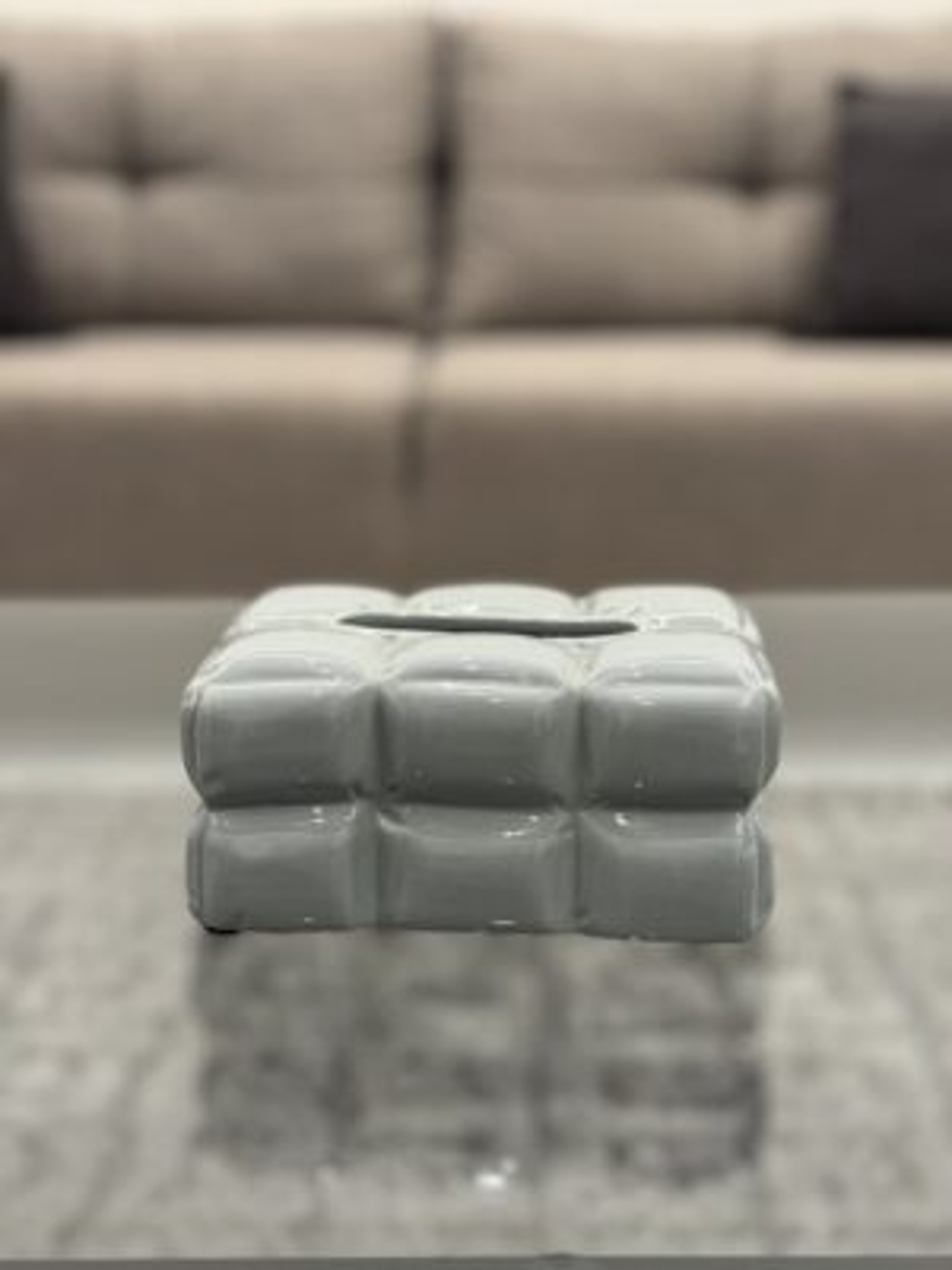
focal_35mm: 48
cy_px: 635
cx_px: 476
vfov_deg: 39.7
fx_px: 1760
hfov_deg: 30.3
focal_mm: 6.76
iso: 125
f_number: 1.78
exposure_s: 1/50
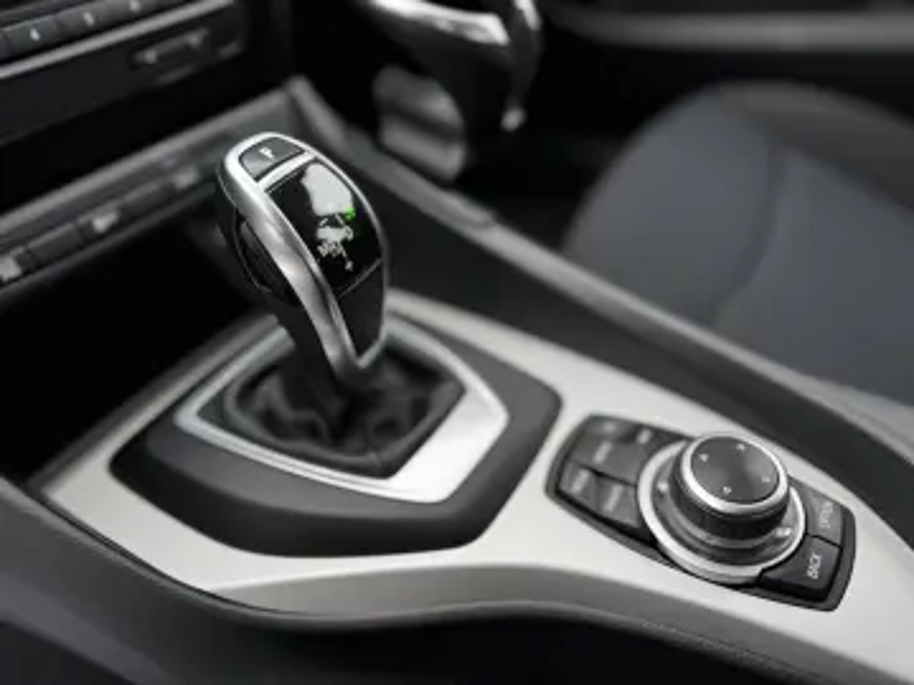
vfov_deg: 56.8
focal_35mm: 24
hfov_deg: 71.6
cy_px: 342
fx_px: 634
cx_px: 457
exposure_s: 1/145
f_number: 1.78
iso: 64
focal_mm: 6.76
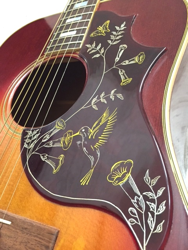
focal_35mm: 29
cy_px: 125
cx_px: 94
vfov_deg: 61.7
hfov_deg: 48.2
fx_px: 210
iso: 250
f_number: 2.2
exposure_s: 1/30
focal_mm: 4.15
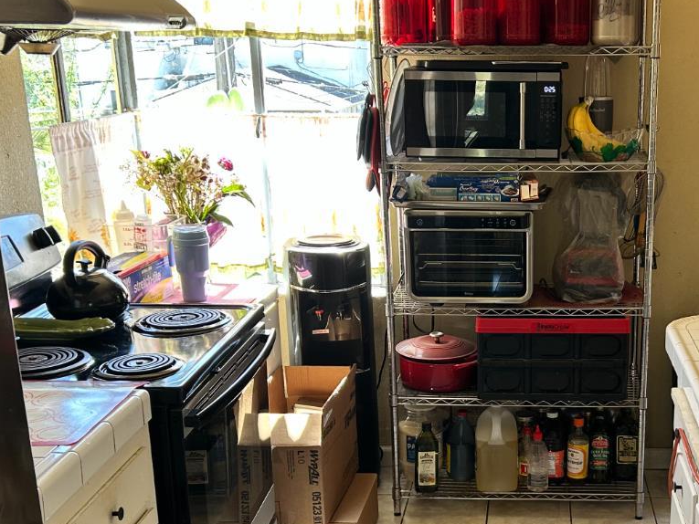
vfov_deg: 28.3
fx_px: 1030
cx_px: 508
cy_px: 357
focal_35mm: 51
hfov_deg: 36.8
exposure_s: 1/121
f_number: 1.5
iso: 64
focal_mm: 5.7
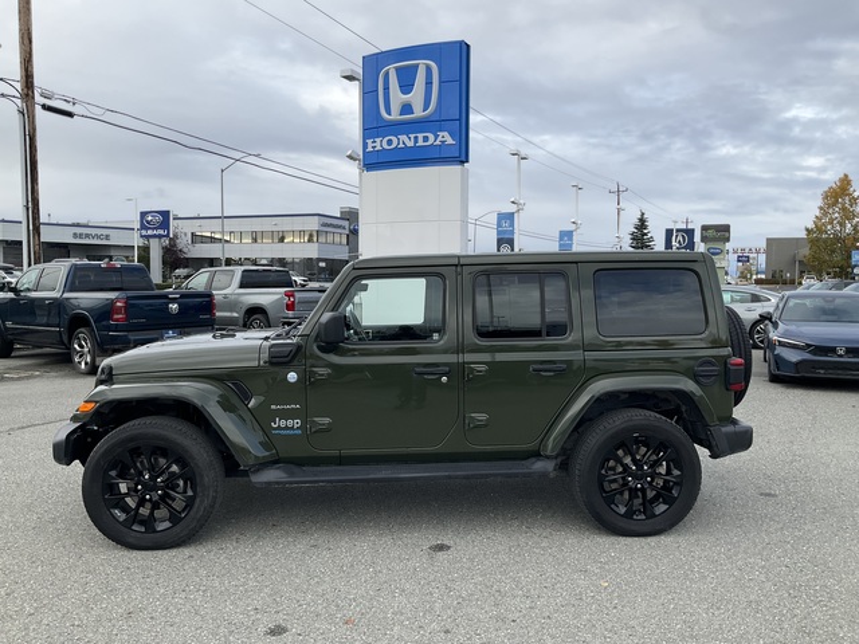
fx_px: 720
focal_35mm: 29
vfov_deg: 48.2
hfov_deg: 61.7
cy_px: 322
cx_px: 430
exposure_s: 1/898
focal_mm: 3
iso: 25
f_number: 1.8
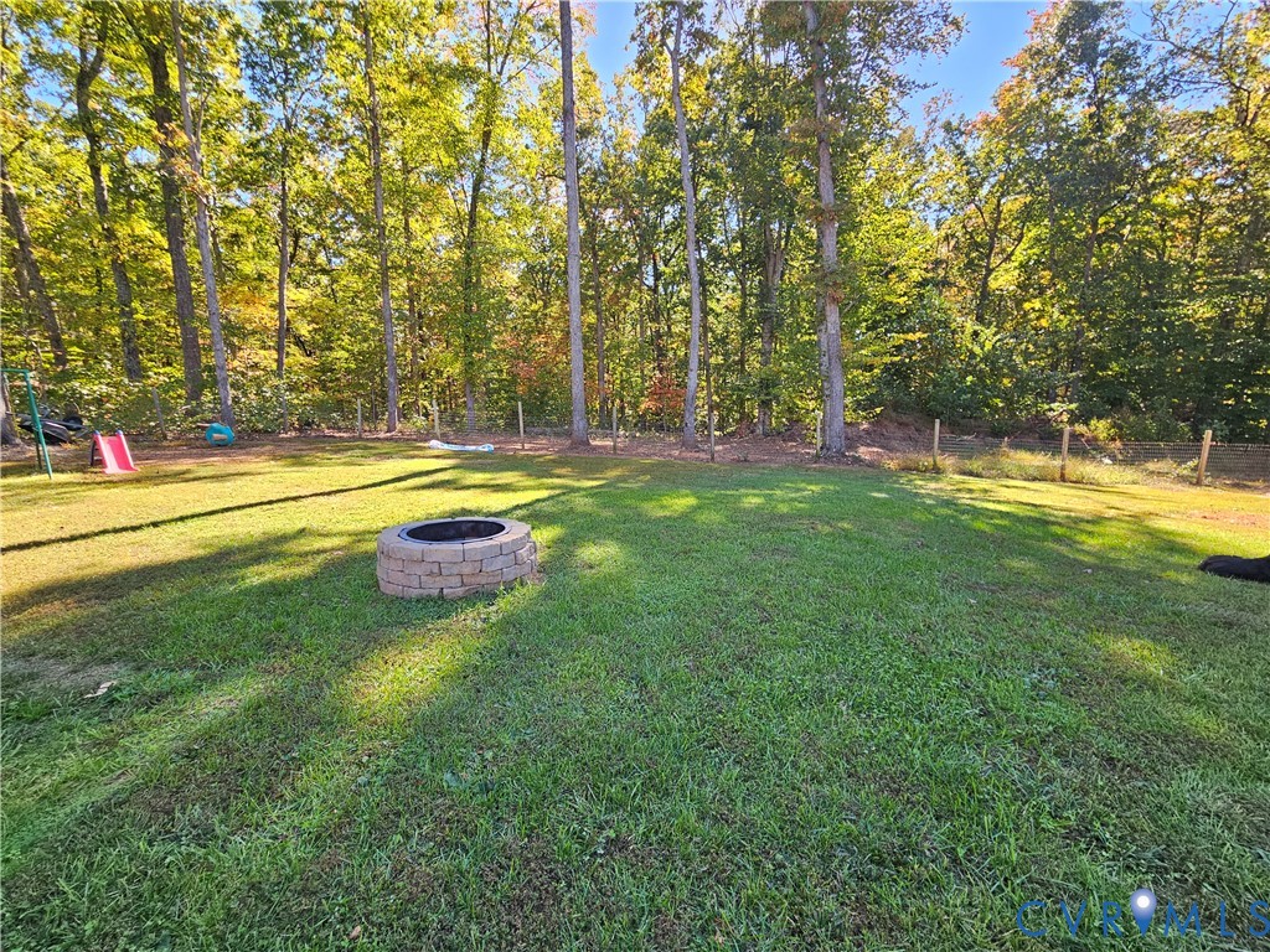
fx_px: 477
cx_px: 635
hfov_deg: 106.2
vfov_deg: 89.9
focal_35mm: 13
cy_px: 476
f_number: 2.2
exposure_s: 1/183
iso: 50
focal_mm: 2.2
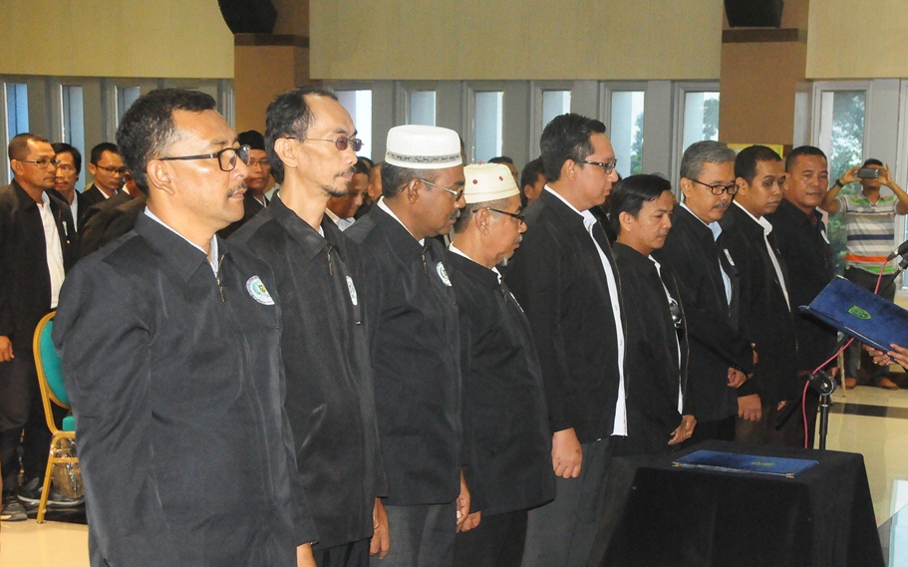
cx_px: 575
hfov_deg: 32.8
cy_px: 346
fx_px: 1534
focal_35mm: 62
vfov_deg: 20.9
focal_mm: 32
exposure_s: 1/60
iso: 3200
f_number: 7.1
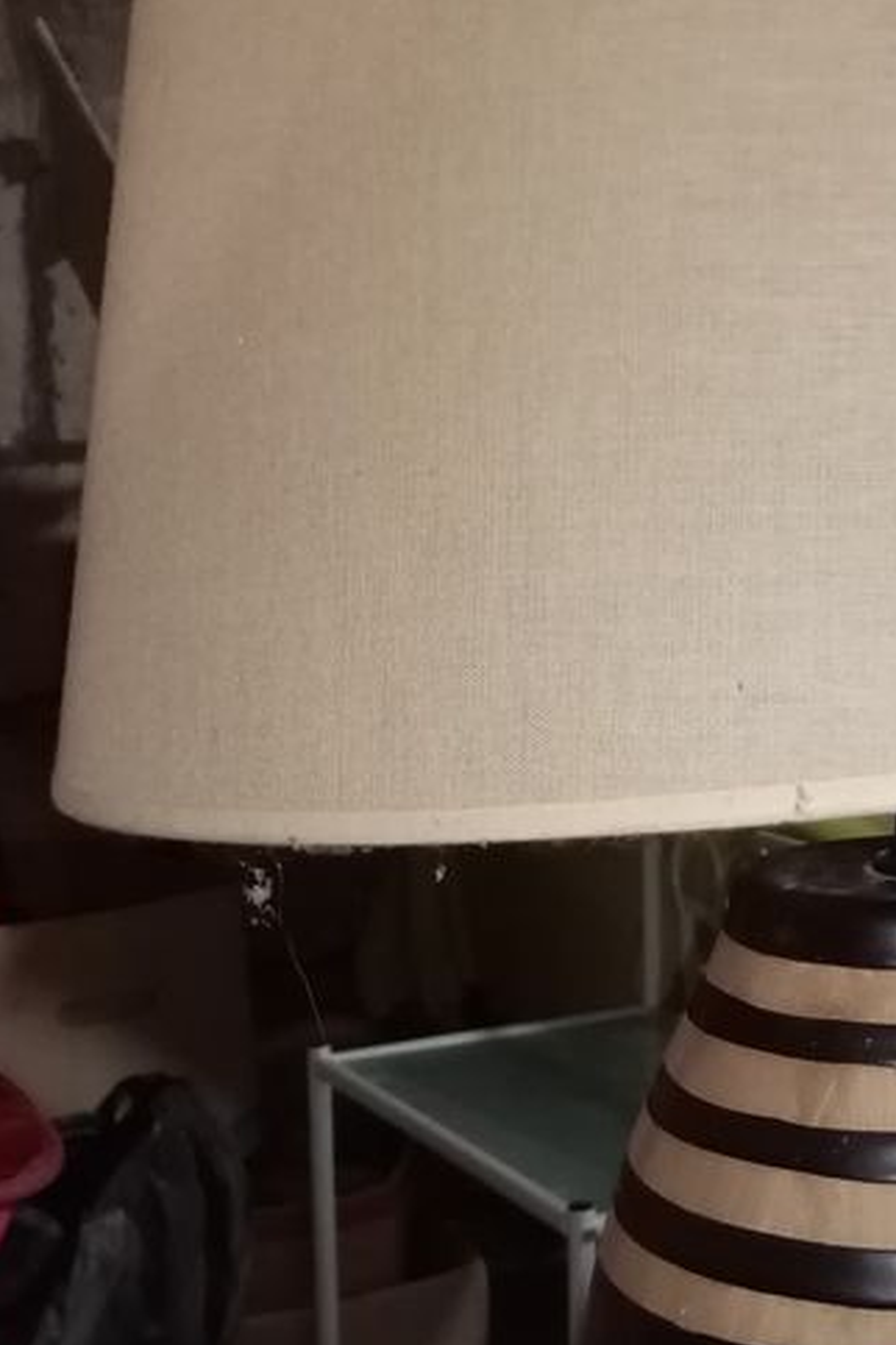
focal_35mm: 56
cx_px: 882
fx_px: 2091
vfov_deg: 35.3
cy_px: 897
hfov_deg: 23.3
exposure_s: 1/25
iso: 456
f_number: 1.8
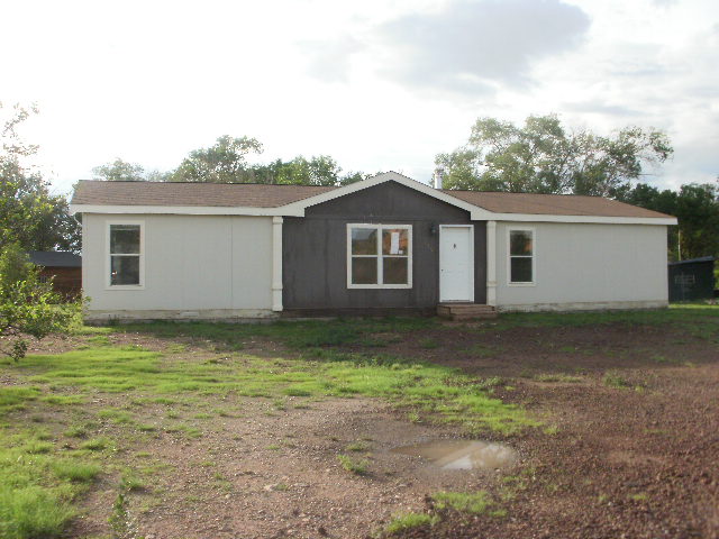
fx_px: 748
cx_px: 360
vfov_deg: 39.7
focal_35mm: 36
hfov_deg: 51.4
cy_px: 270
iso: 100
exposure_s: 1/200
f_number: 5.6
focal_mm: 6.3
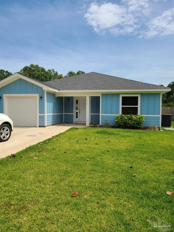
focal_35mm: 26
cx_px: 87
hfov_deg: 53.0
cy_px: 116
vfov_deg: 67.3
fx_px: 174
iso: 40
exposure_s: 1/2921
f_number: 1.8
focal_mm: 5.4
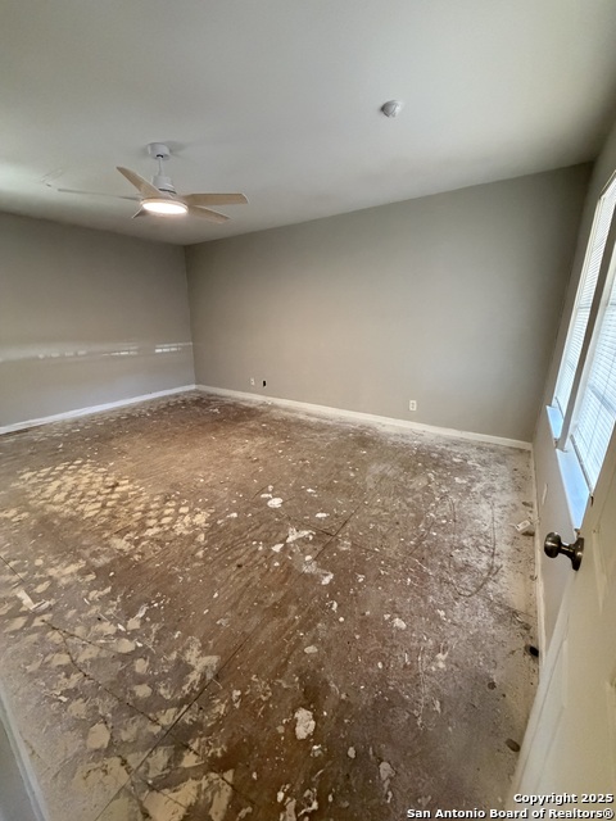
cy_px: 410
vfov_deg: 102.1
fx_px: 332
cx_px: 308
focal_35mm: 14
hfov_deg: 85.7
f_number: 2.2
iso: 1000
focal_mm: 2.22
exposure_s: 1/60
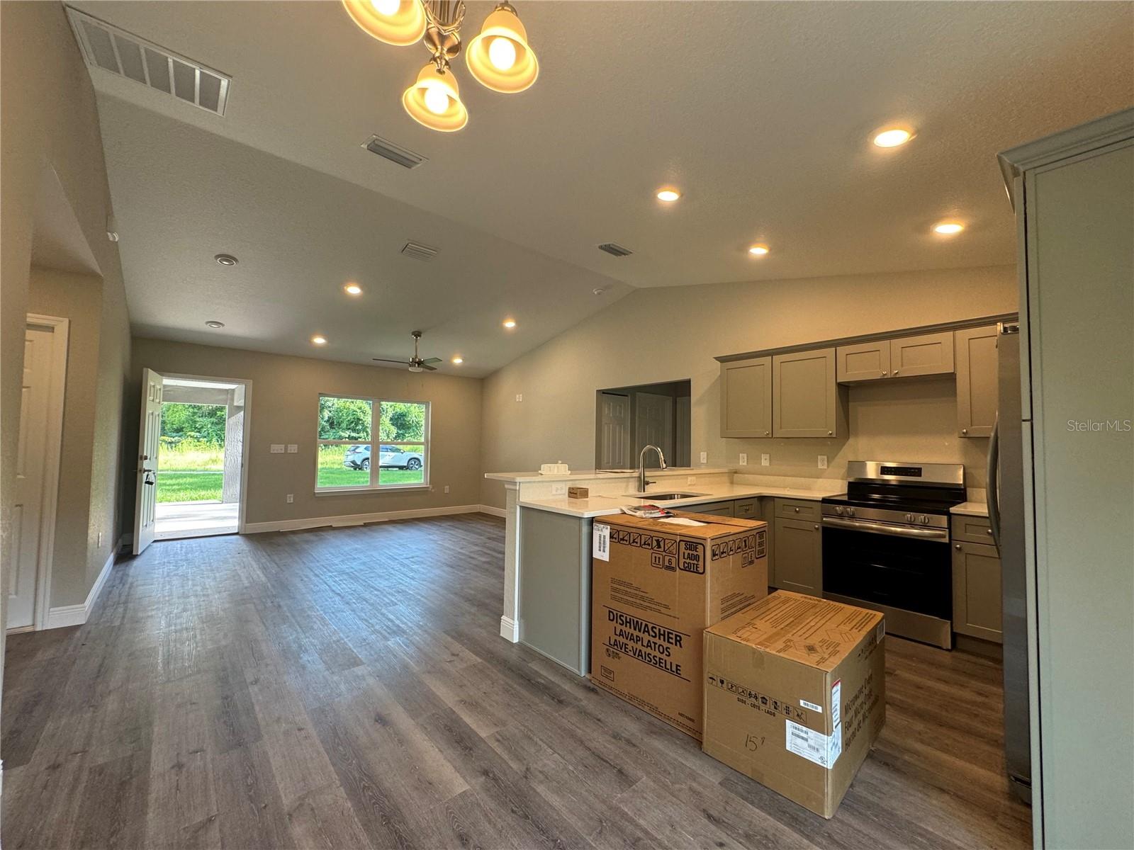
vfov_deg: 85.7
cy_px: 425
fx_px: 459
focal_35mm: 14
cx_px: 567
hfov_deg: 102.1
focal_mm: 2.22
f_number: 2.2
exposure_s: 1/120
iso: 160
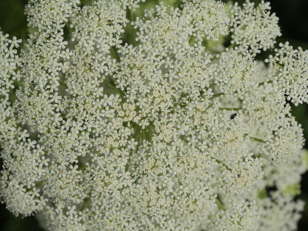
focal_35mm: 120
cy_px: 116
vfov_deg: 12.3
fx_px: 1068
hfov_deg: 16.4
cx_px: 154
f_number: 6.3
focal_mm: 60
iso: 200
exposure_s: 1/1300
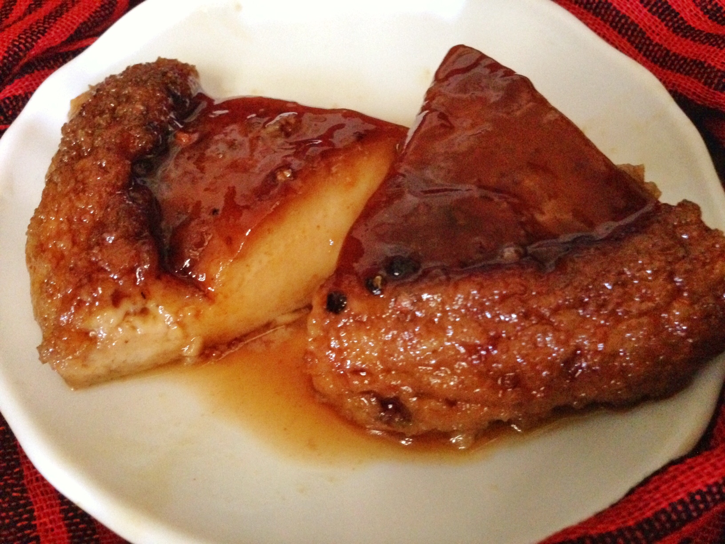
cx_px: 362
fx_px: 691
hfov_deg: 55.4
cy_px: 272
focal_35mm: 33
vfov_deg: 42.9
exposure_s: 1/15
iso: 800
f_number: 2.4
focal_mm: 4.12
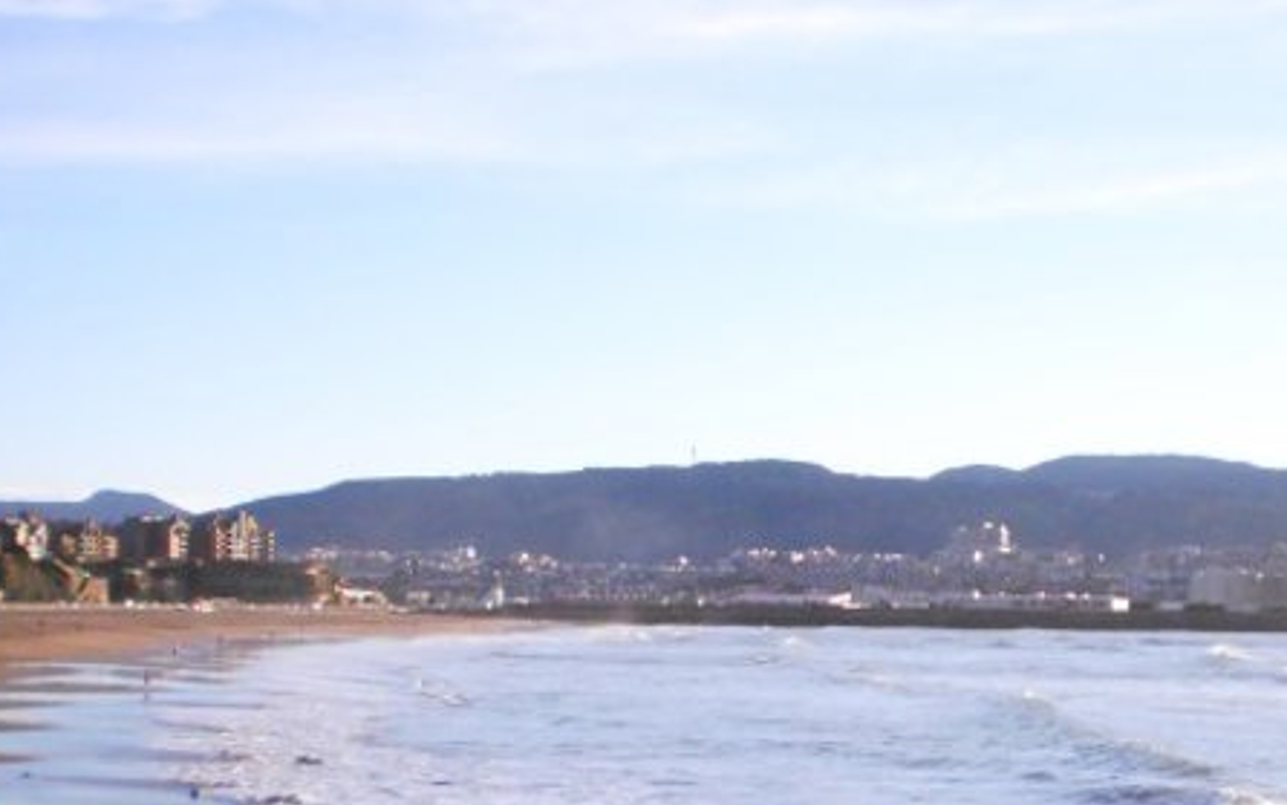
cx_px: 770
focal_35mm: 59
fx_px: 2070
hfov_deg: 34.4
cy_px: 701
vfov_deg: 21.6
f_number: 4.6
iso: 800
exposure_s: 1/2000
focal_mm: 6.3
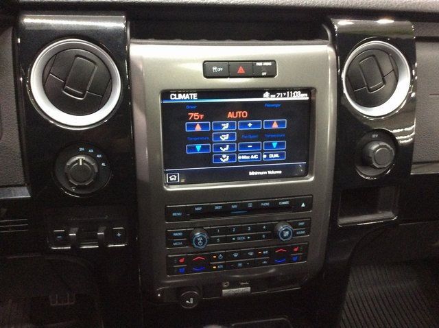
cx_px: 220
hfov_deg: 56.9
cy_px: 164
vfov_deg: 44.1
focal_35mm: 32
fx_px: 405
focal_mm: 3.3
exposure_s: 1/20
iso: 320
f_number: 2.4
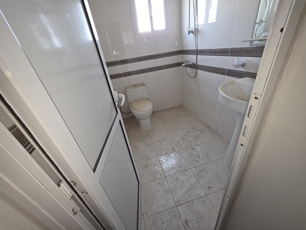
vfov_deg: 89.9
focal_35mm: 13
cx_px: 153
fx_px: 115
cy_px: 115
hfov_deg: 106.2
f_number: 1.9
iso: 100
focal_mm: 2.2
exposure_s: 1/25
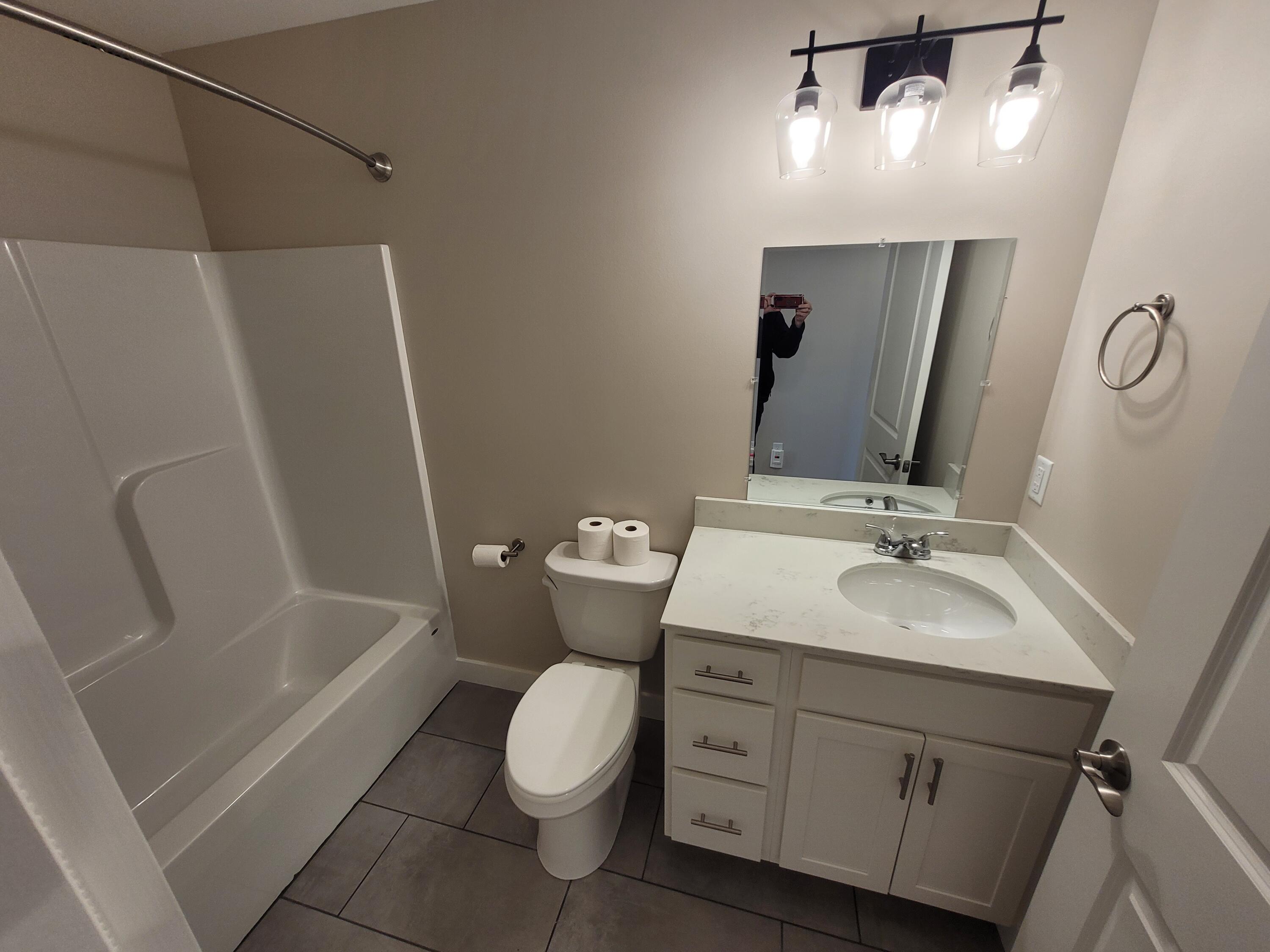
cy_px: 476
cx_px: 635
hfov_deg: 106.2
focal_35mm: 13
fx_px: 477
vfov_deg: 89.9
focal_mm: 1.74
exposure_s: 1/60
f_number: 2.2
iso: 80
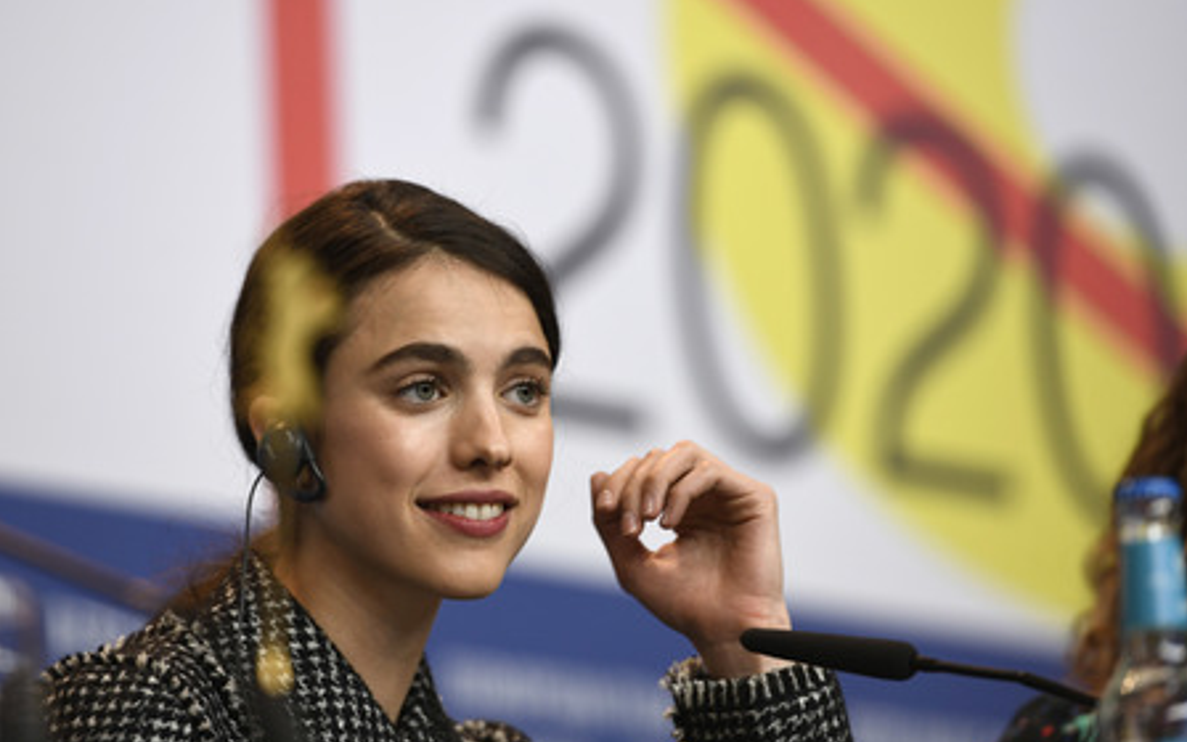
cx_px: 595
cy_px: 392
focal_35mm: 195
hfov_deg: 10.7
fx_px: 6308
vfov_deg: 6.7
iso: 800
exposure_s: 1/320
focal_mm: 190
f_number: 3.5
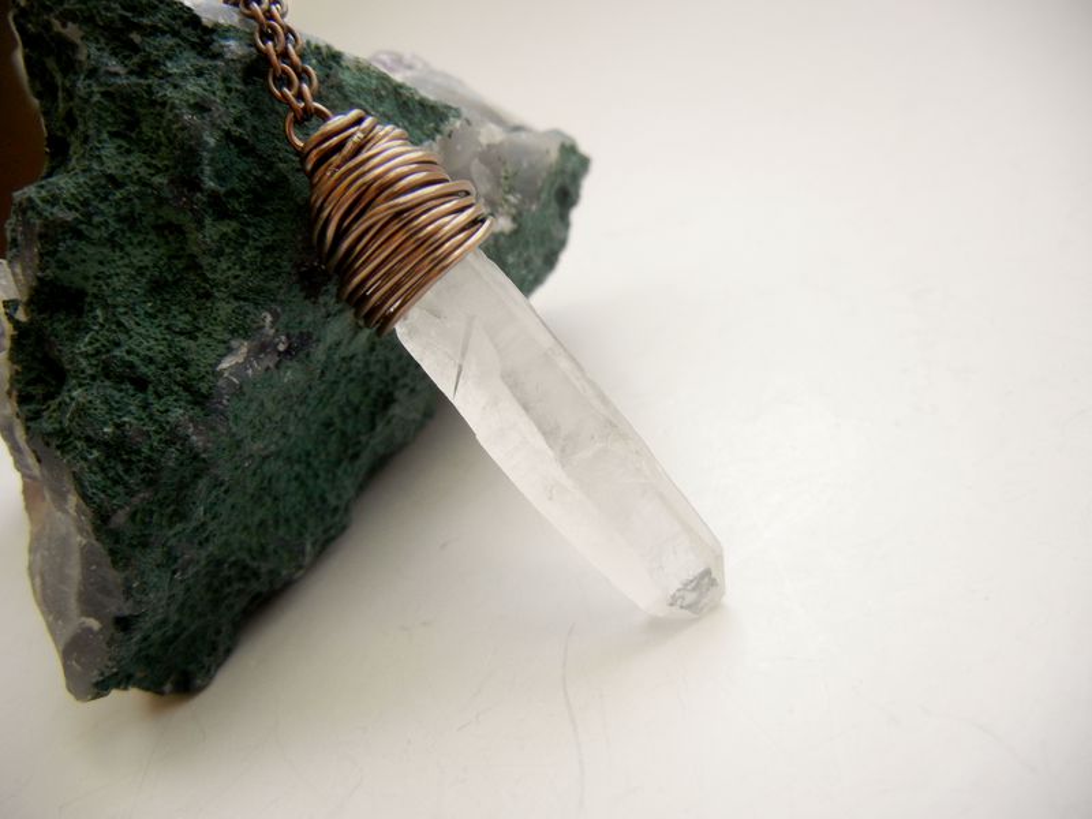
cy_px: 410
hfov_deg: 60.0
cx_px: 546
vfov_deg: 46.8
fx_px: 946
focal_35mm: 30
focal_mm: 5.4
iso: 400
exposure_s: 1/19.2
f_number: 3.5
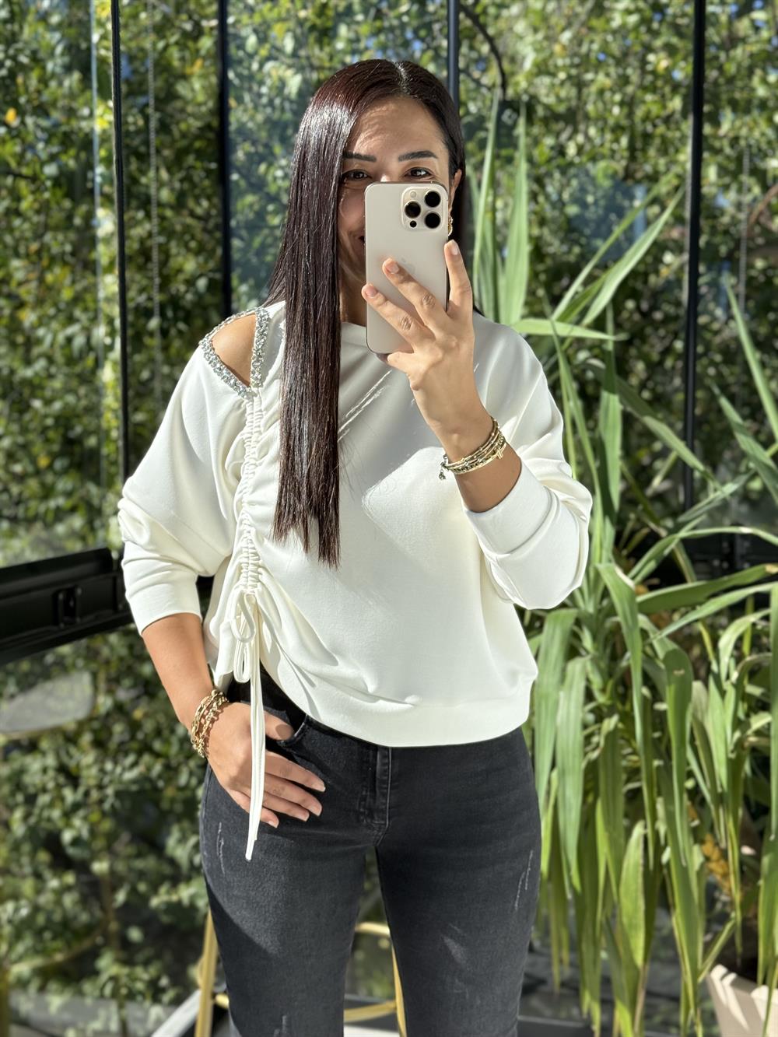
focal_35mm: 48
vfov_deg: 39.7
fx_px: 1438
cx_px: 389
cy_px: 518
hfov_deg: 30.3
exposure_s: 1/1429
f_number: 1.78
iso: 80
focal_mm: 6.76
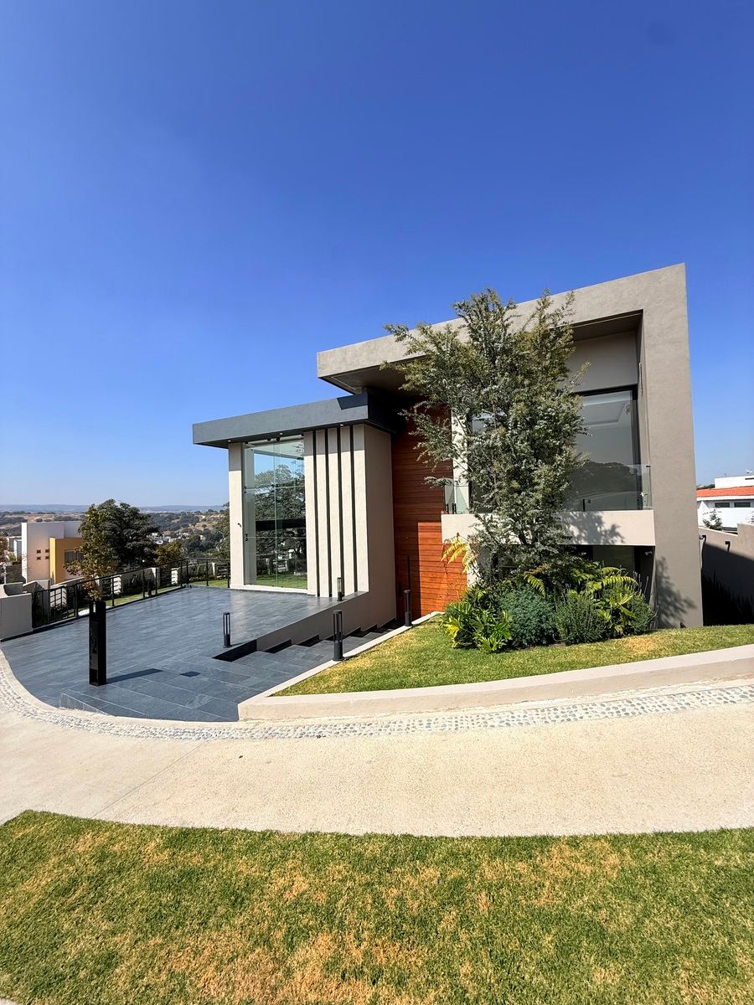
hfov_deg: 85.7
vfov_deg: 102.1
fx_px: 407
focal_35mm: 14
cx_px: 377
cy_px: 502
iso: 50
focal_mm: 2.22
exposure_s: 1/2237
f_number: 2.2
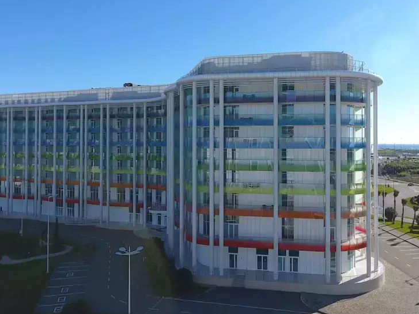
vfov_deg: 42.9
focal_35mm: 33
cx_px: 253
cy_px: 143
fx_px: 399
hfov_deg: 54.9
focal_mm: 3.61
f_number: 2.8
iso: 100
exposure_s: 1/825
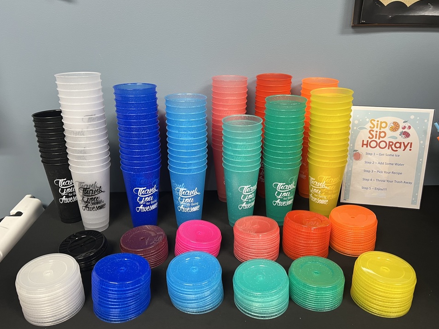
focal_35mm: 28
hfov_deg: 63.4
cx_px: 214
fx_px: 355
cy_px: 168
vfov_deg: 49.7
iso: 160
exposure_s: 1/60
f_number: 1.5
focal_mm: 5.7
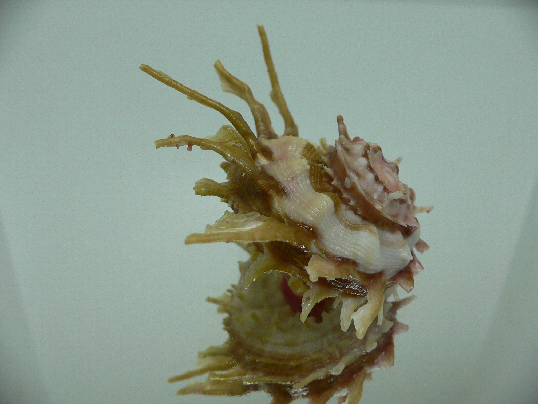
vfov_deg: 40.7
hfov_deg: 52.6
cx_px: 269
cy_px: 202
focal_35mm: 35
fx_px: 544
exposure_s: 1/60
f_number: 2.8
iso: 100
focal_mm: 4.6
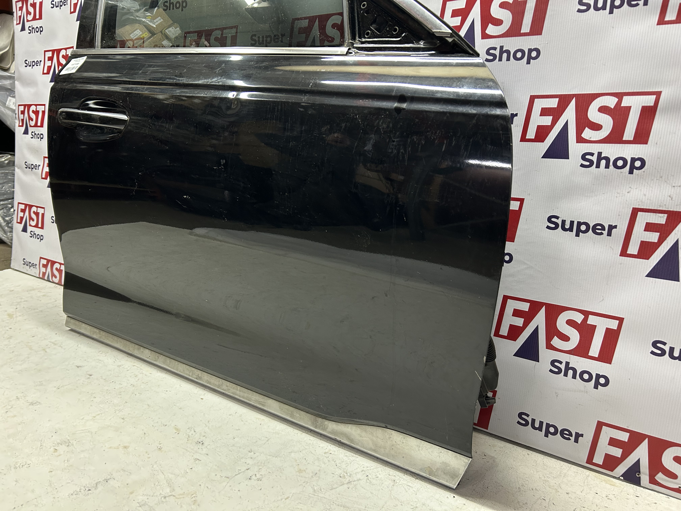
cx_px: 340
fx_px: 511
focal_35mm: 26
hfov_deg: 67.3
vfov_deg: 53.1
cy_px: 256
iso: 160
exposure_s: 1/50
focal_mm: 5.7
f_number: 1.5
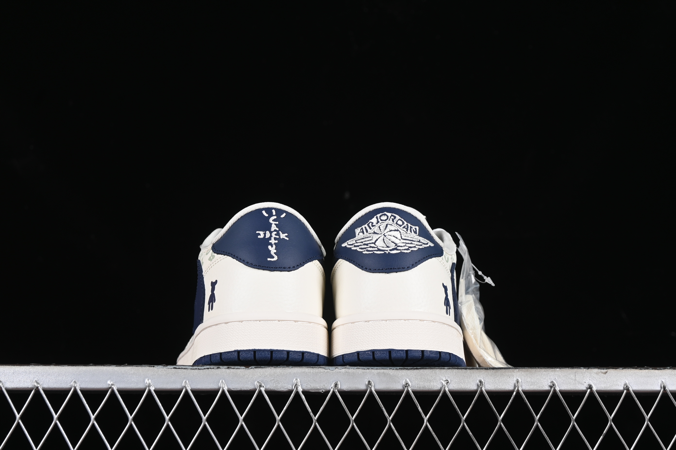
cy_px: 225
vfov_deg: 18.2
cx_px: 338
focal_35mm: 75
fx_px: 1408
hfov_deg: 27.0
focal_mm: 50
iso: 160
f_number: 7.1
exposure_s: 1/60
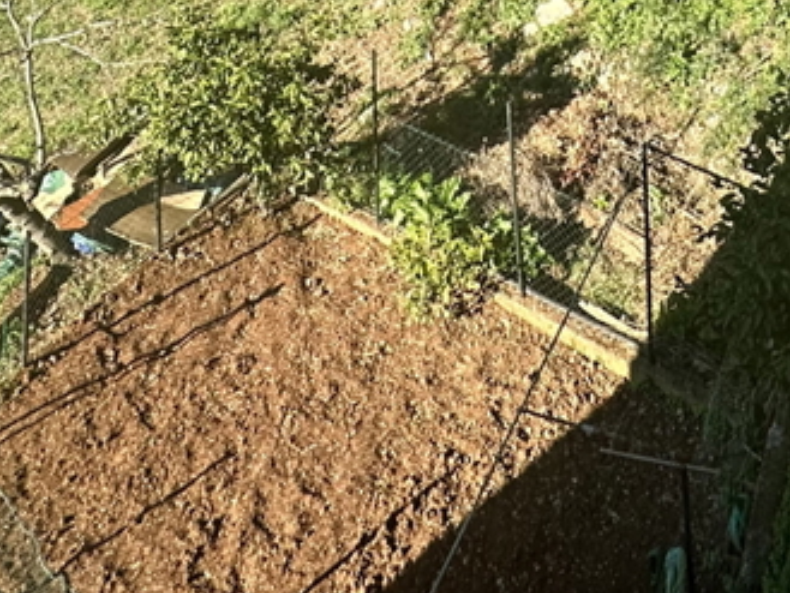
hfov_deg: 37.3
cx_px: 483
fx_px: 1164
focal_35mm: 51
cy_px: -461
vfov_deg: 20.6
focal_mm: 2.22
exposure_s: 1/523
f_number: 2.2
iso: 40
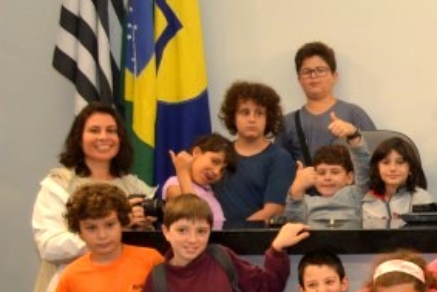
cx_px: 833
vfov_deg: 10.2
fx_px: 1627
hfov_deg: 13.4
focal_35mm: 134
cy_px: 241
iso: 280
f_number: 4
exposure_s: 1/60
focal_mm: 22
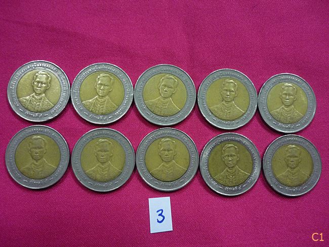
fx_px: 314
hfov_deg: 55.3
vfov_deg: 43.0
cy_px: 124
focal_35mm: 33
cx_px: 164
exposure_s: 1/8
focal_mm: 5.5
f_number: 2.8
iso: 400
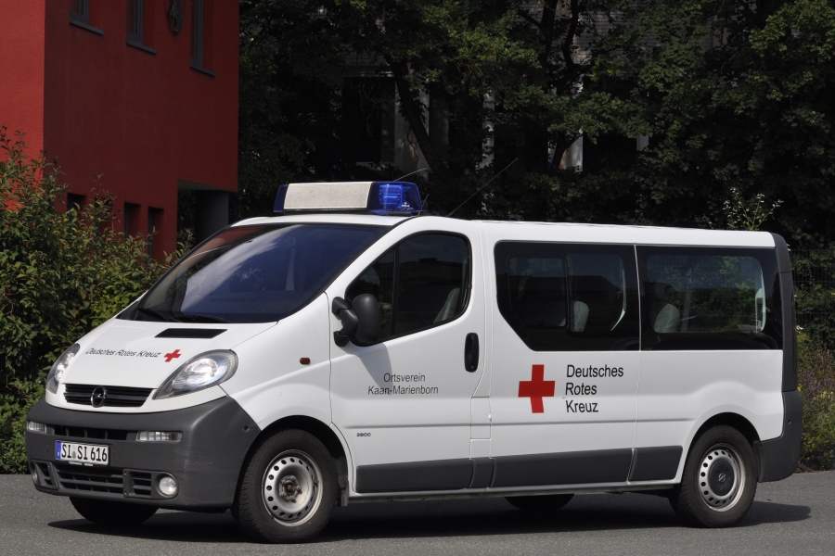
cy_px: 278
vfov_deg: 13.0
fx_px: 2435
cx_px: 418
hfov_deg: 19.5
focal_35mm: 105
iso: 500
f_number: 10
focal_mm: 70
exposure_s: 1/1600
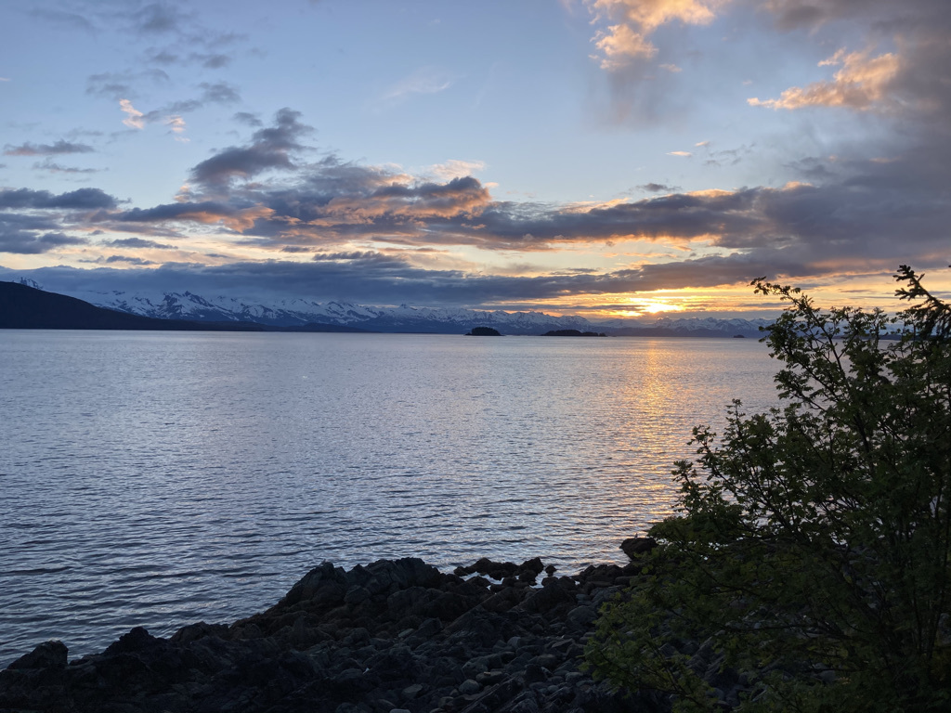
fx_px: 769
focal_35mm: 28
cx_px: 476
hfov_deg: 63.4
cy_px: 356
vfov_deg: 49.7
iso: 20
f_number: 1.8
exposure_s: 1/470
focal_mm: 3.99
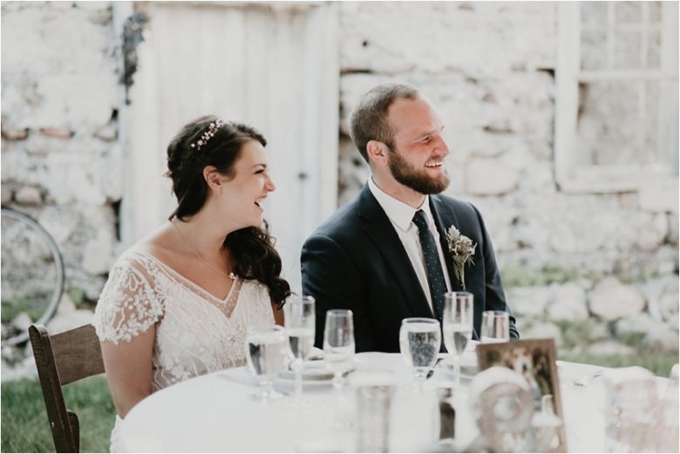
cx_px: 340
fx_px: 1606
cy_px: 227
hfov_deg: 23.9
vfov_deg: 16.1
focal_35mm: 85
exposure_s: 1/800
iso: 400
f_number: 2.5
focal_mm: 85
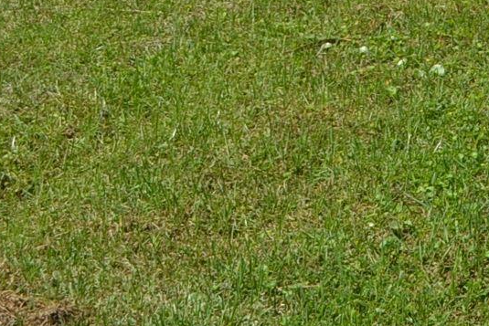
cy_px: -269
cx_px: 1043
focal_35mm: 155
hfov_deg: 11.6
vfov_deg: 8.5
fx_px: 2106
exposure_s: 1/250
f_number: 8
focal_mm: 24
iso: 100
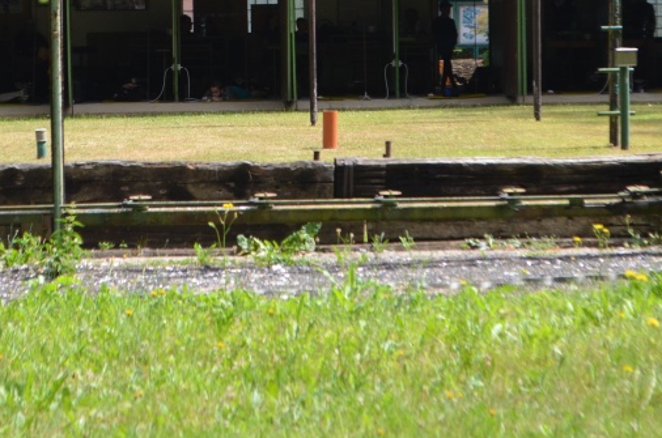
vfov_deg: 8.1
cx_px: 302
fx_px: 3064
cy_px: -1
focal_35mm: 167
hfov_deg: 12.3
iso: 640
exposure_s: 1/1000
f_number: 5.6
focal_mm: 55
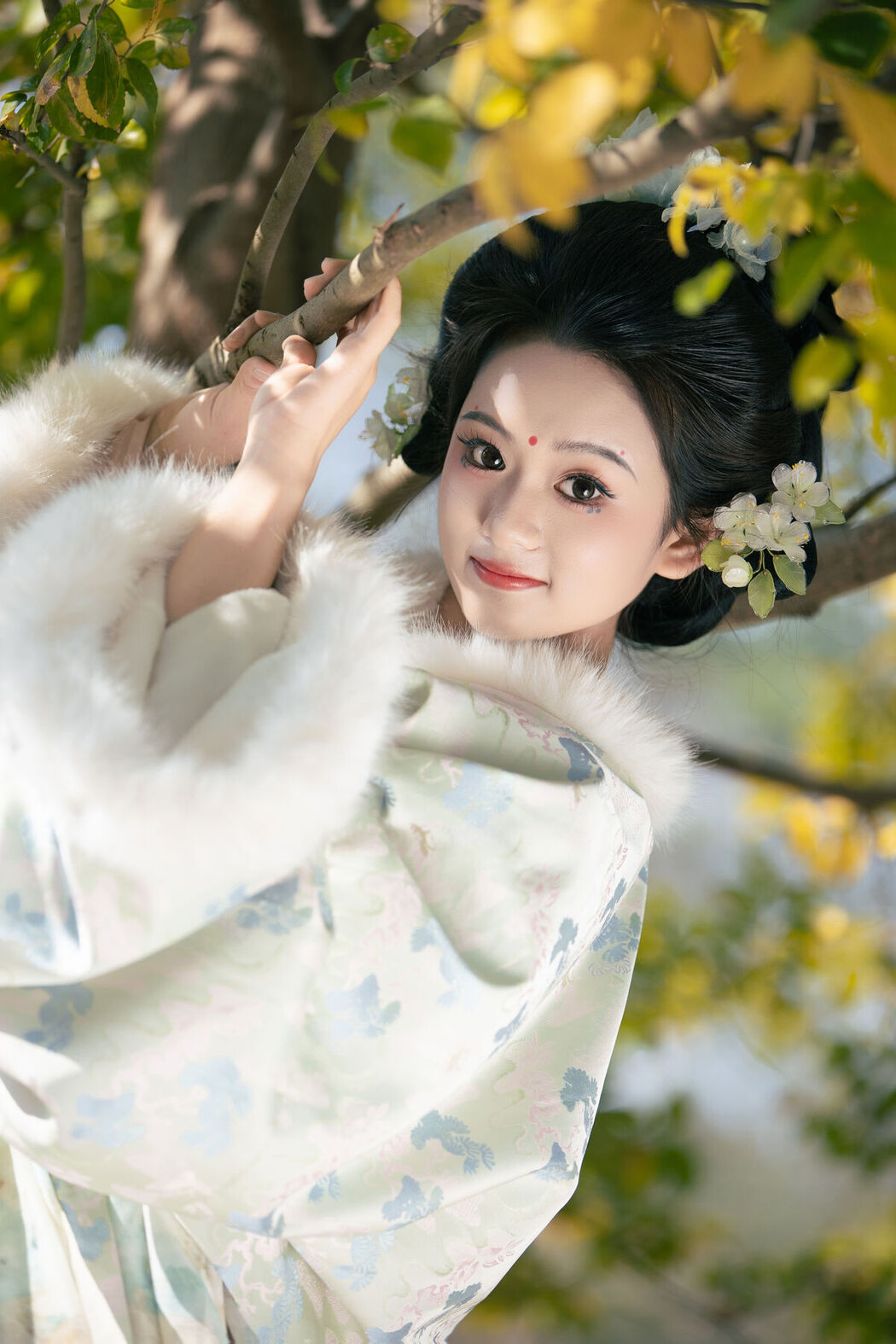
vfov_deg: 15.8
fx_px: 4853
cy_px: 672
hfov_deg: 10.5
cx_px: 448
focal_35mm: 130
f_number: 2.8
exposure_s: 1/640
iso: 100
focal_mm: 130
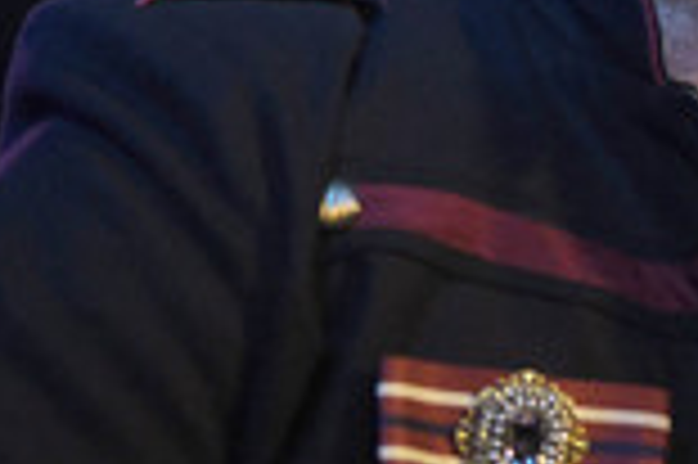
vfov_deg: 6.5
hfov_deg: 9.8
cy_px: -140
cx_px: 754
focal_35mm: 209
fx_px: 4048
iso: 2500
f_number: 3.2
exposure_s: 1/200
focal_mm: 48
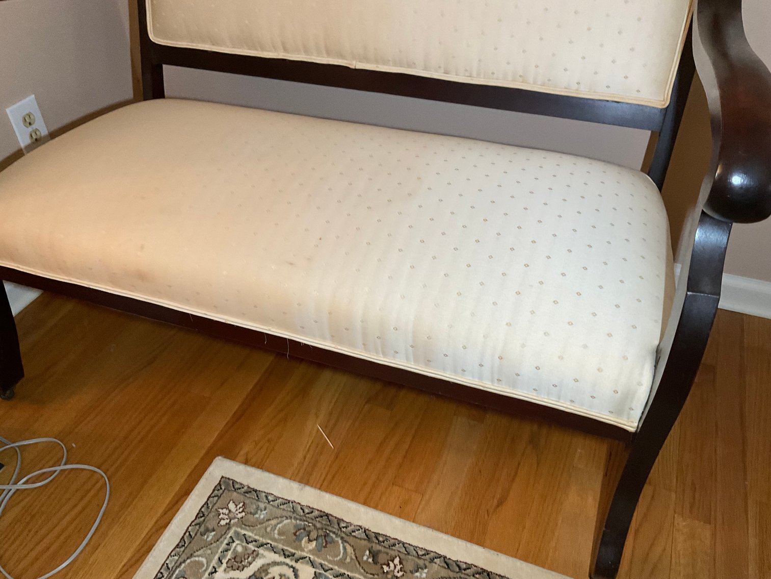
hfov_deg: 61.7
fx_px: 646
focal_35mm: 29
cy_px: 290
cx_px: 386
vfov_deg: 48.2
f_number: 1.8
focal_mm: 3
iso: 160
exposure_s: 1/60
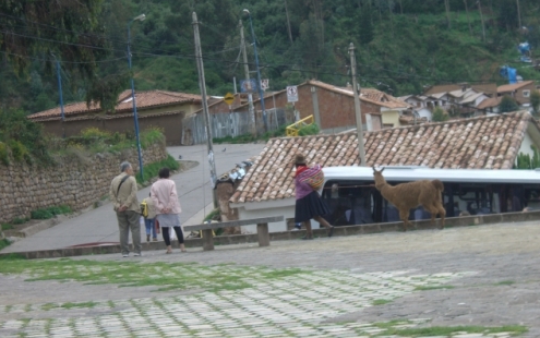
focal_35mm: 122
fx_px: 1796
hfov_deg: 17.1
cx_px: 272
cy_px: 150
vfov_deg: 10.8
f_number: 5.4
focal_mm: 23.7
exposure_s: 1/160
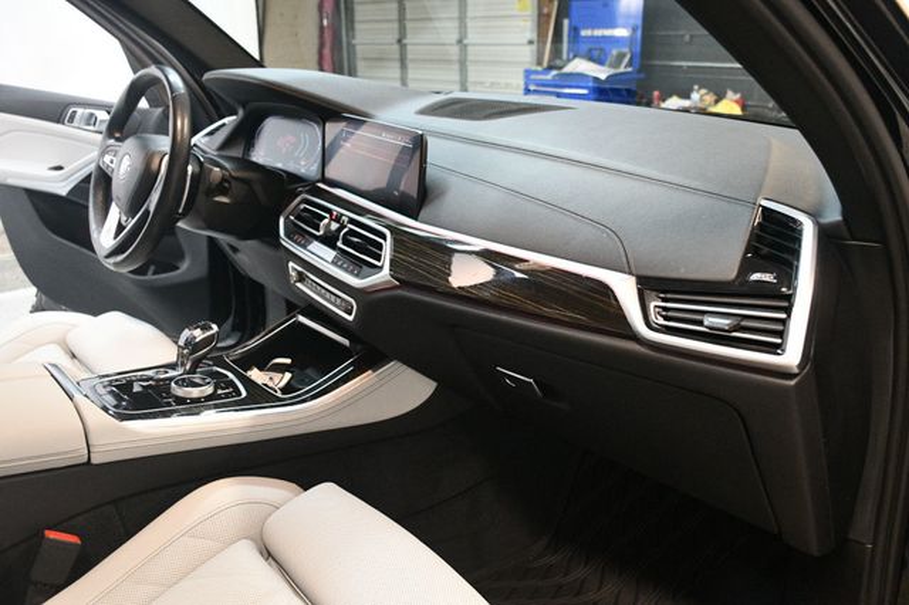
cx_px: 454
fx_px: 833
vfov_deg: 39.9
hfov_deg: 57.2
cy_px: 302
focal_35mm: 33
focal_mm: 22
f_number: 3.5
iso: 3600
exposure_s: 1/60
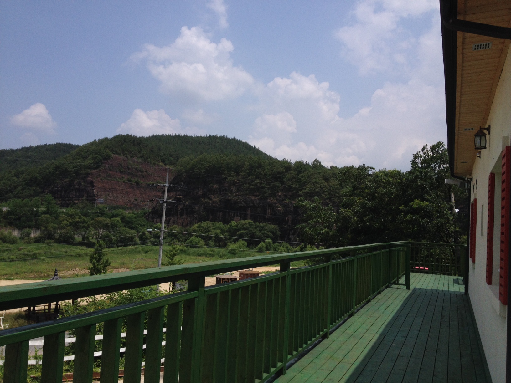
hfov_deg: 52.6
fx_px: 517
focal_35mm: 35
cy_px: 192
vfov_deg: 40.7
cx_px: 256
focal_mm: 4.28
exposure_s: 1/3690
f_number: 2.4
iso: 50
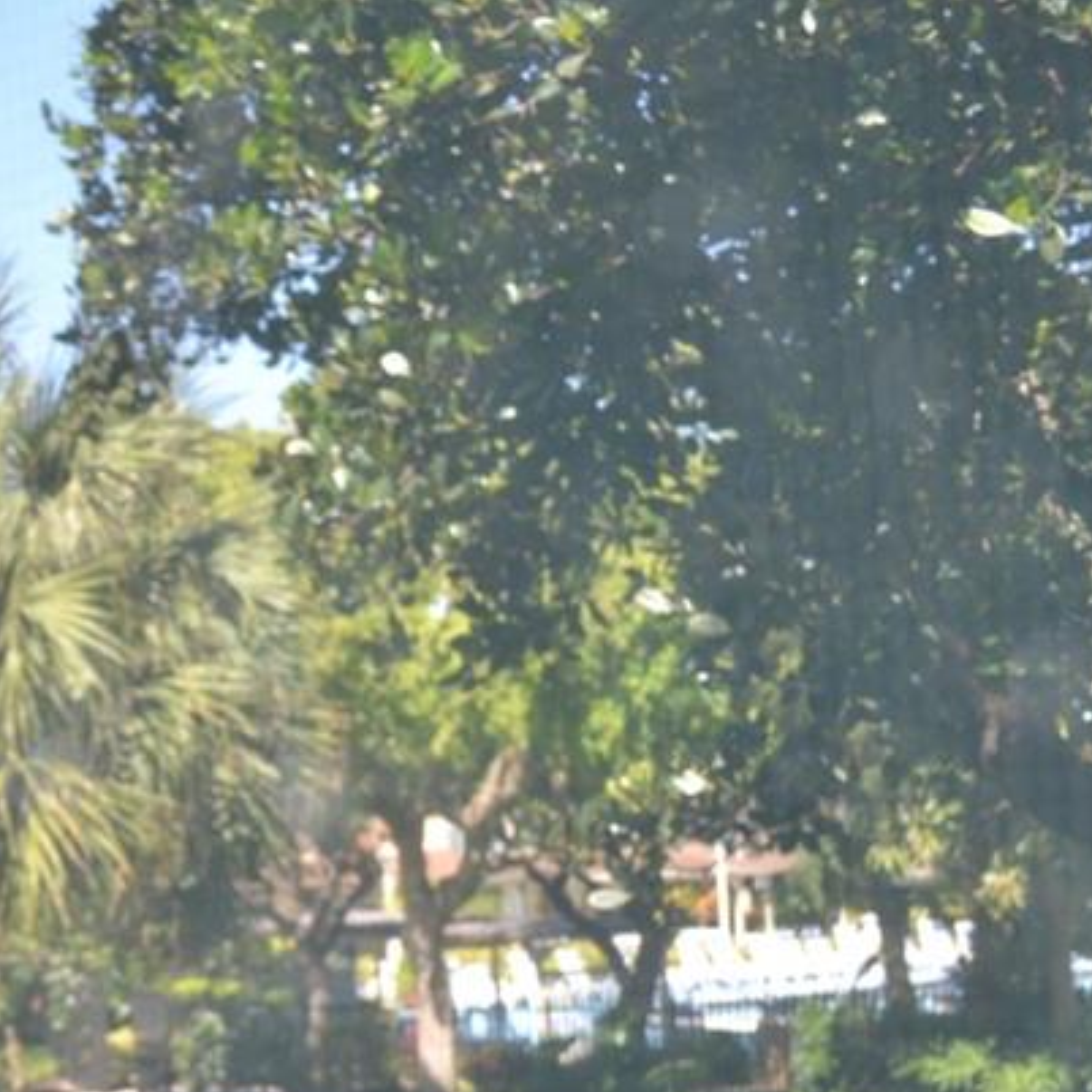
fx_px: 2784
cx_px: -266
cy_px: 834
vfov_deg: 22.0
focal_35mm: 78
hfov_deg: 20.5
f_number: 4
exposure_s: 1/200
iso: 100
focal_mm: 24
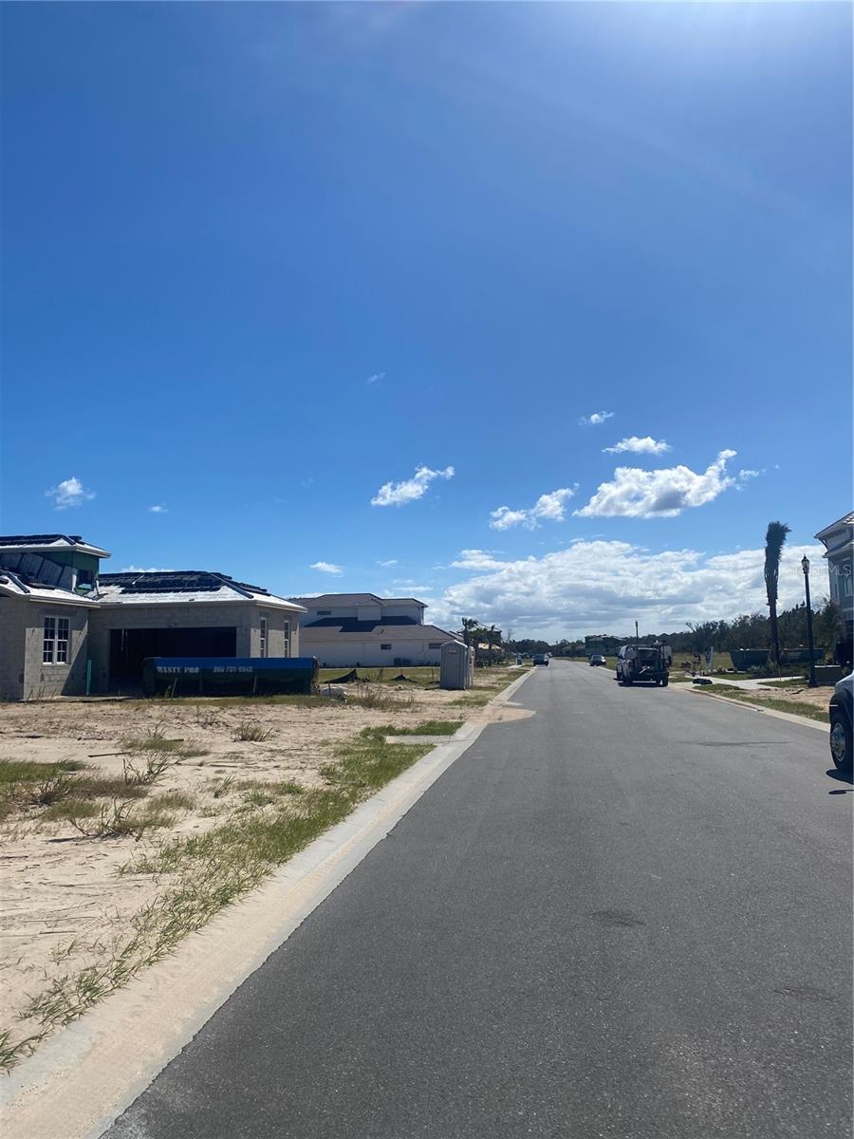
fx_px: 855
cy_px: 570
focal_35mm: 26
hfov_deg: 53.1
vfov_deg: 67.3
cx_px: 427
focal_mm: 4.25
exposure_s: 1/6061
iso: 32
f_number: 1.8
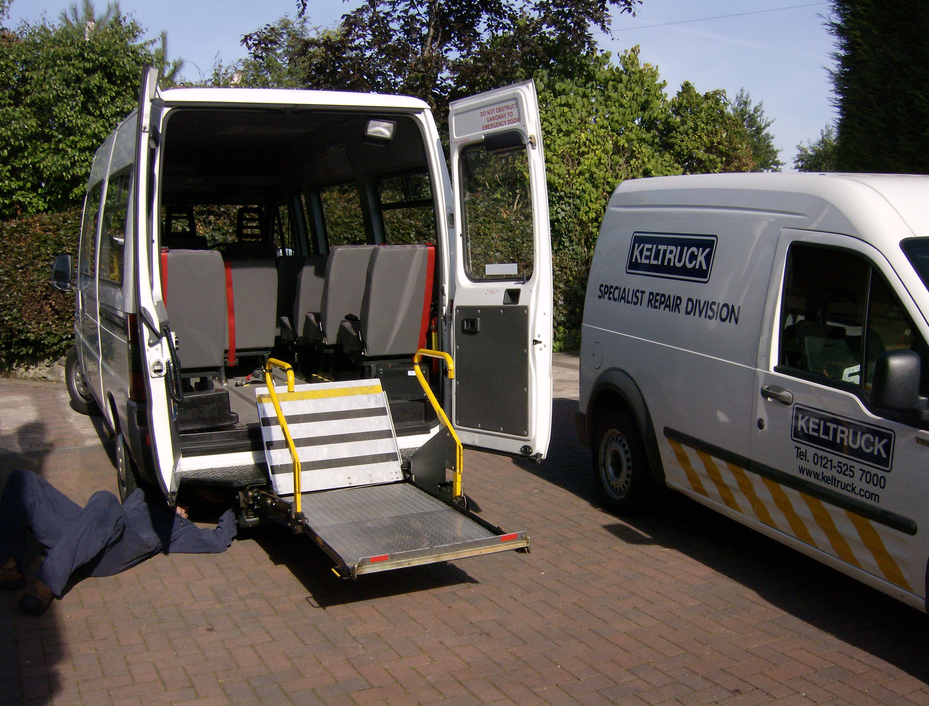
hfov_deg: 51.1
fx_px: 971
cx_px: 464
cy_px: 353
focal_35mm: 36
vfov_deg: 40.0
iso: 100
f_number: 4.7
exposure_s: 1/745
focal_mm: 6
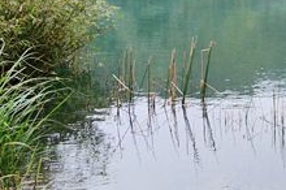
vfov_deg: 18.6
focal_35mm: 71
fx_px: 563
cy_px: -5
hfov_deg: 25.6
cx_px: 342
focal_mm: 8.8
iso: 125
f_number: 2.8
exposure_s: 1/50
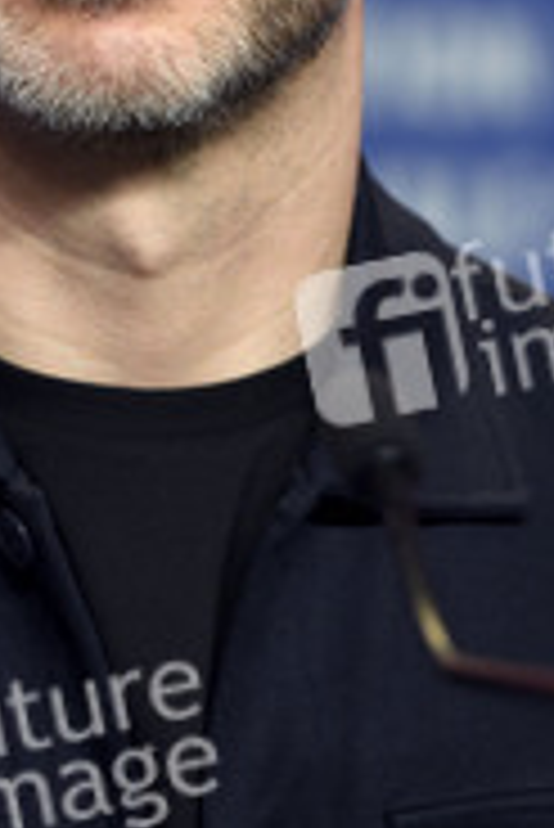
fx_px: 9999
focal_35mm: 434
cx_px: 117
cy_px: 94
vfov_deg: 4.7
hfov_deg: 3.2
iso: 1250
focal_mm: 200
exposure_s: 1/200
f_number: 3.5
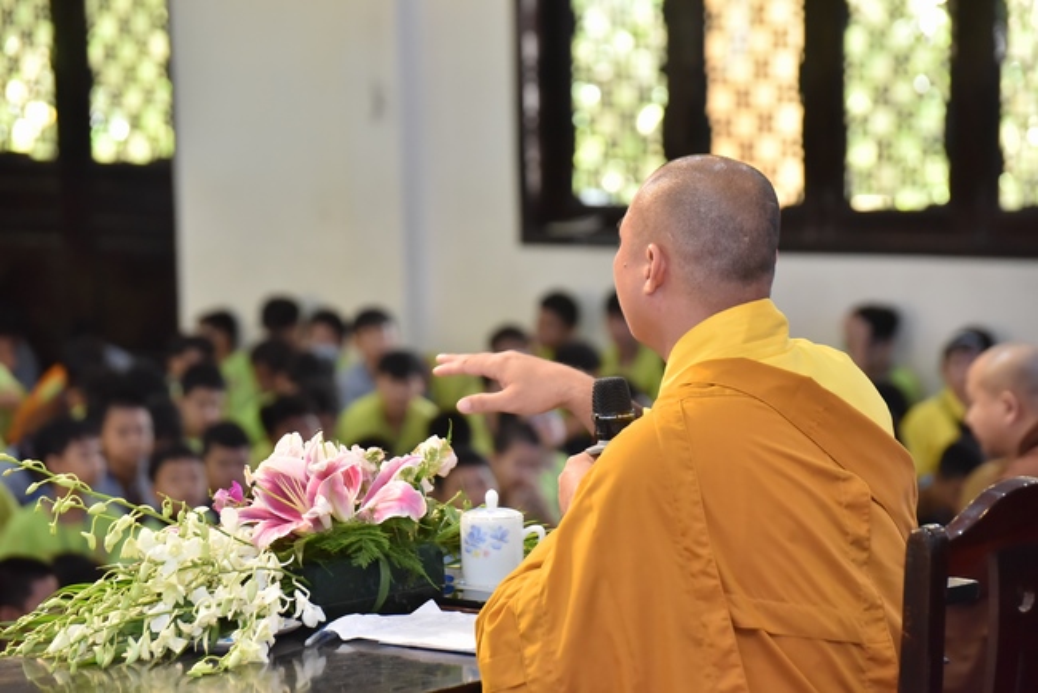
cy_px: 346
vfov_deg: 10.2
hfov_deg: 15.2
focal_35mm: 135
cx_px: 519
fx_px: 3894
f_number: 5.6
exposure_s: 1/160
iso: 3200
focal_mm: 135
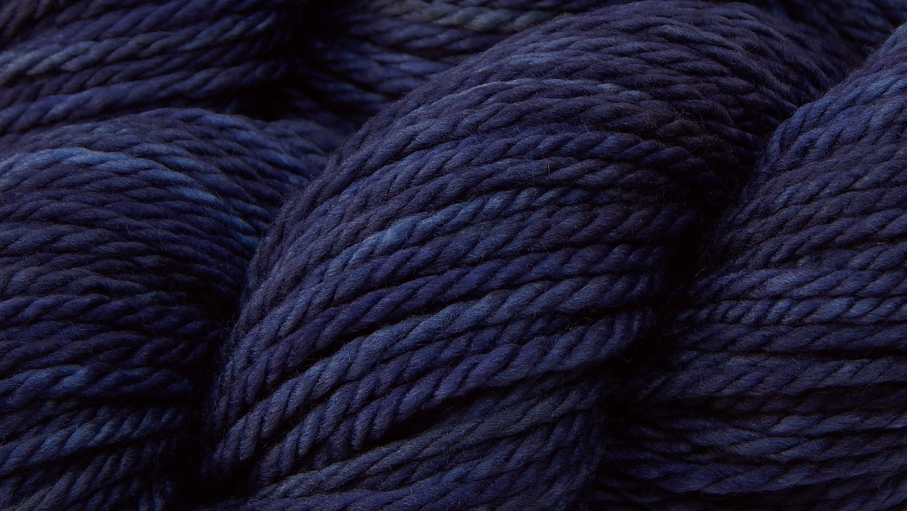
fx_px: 3464
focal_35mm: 144
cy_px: 172
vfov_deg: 8.4
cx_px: 454
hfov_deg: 14.9
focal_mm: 23.4
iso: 125
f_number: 4.8
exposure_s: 1/8
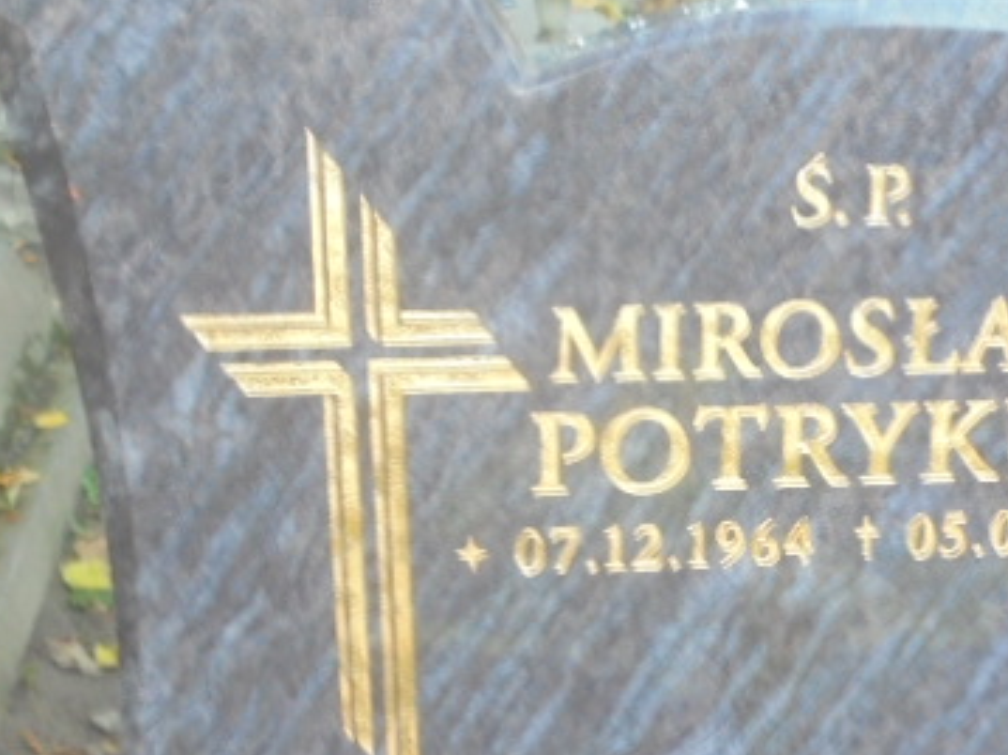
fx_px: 1979
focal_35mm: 68
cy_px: 487
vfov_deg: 21.5
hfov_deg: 28.1
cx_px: 774
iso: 400
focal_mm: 6.9
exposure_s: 1/8
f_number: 4.2
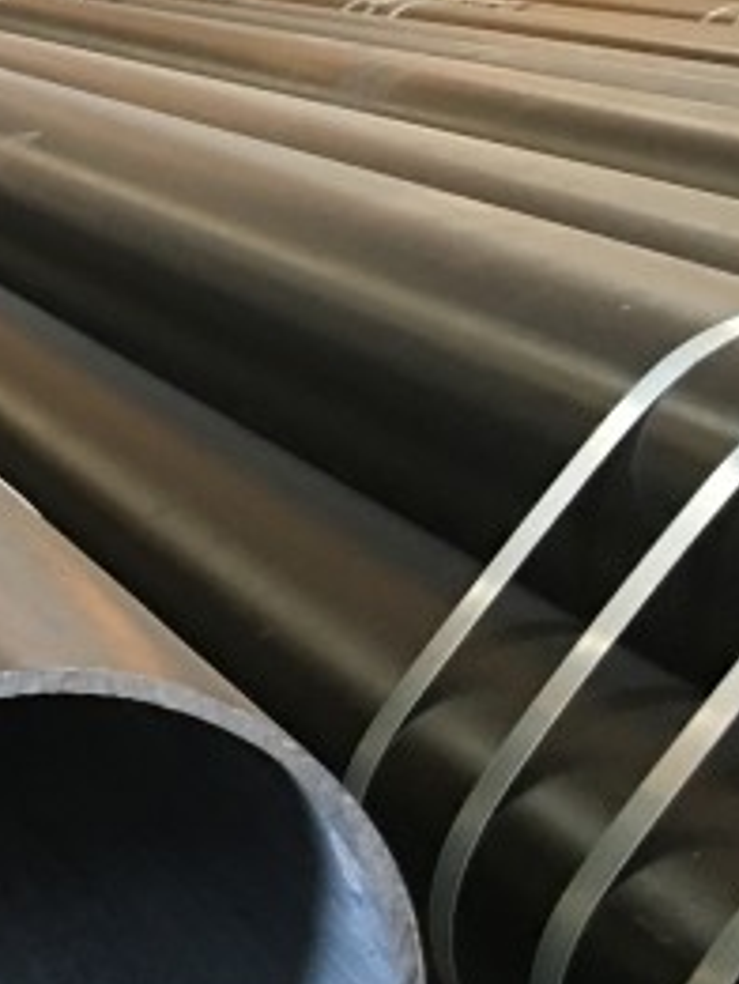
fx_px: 2531
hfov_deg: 13.9
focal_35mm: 89
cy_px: 596
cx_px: -758
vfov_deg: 22.0
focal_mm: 4.15
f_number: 2.2
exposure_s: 1/8
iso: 125
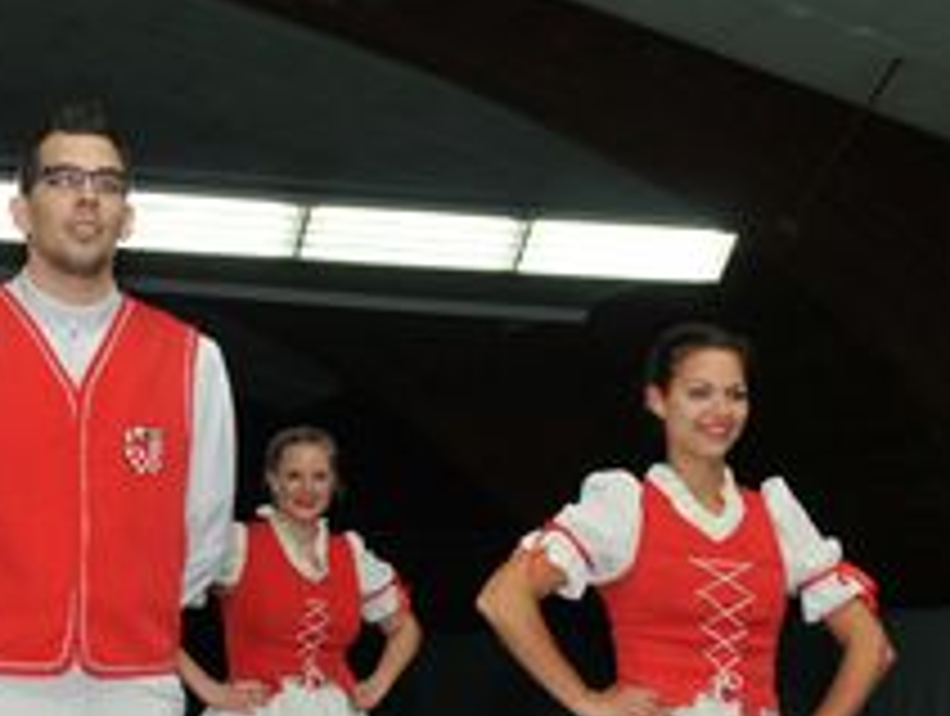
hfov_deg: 22.7
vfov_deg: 17.1
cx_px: 230
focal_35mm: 85
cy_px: 662
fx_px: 2340
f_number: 5.6
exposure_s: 1/80
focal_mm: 25
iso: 400
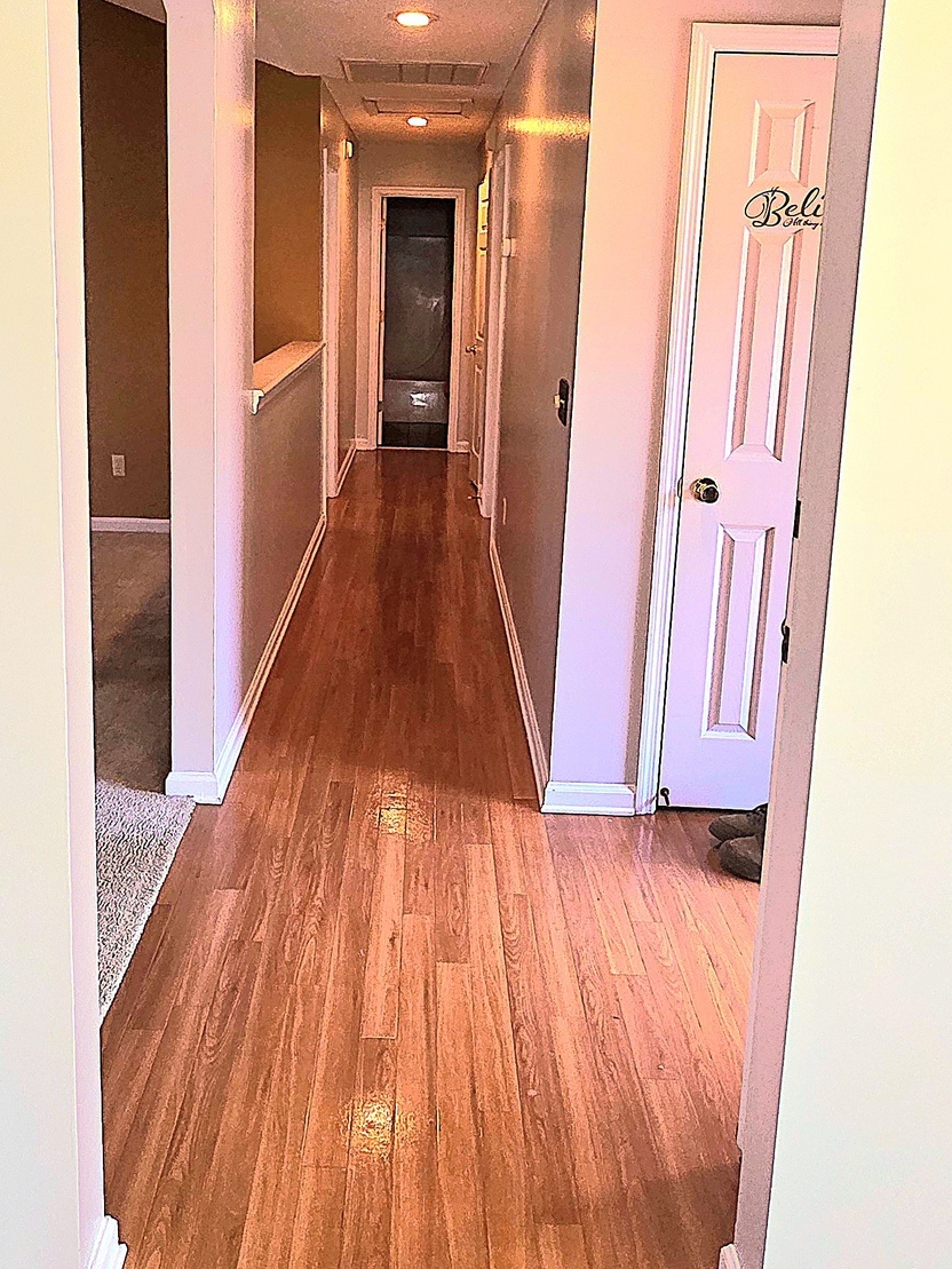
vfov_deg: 64.2
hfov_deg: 51.2
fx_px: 990
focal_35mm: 27
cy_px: 459
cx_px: 412
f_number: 2.2
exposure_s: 1/120
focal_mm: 2.2
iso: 250
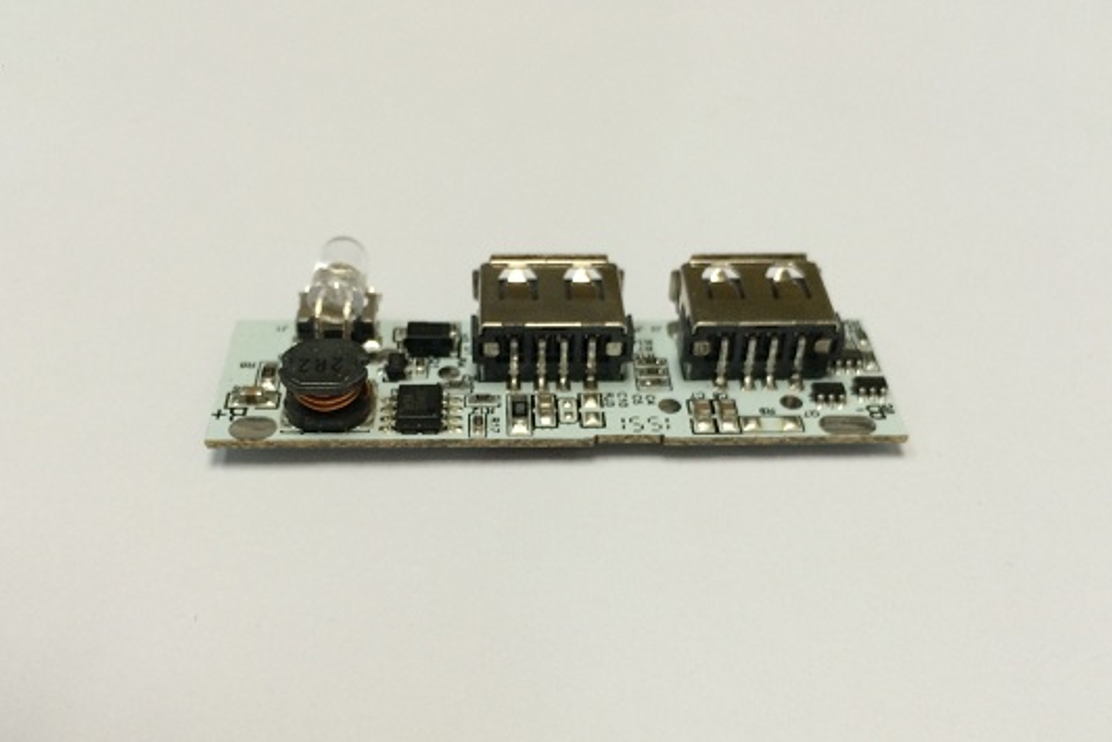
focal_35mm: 34
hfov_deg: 55.8
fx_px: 1050
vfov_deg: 38.7
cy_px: 462
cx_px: 550
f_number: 2.2
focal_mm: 4.15
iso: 50
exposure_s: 1/33
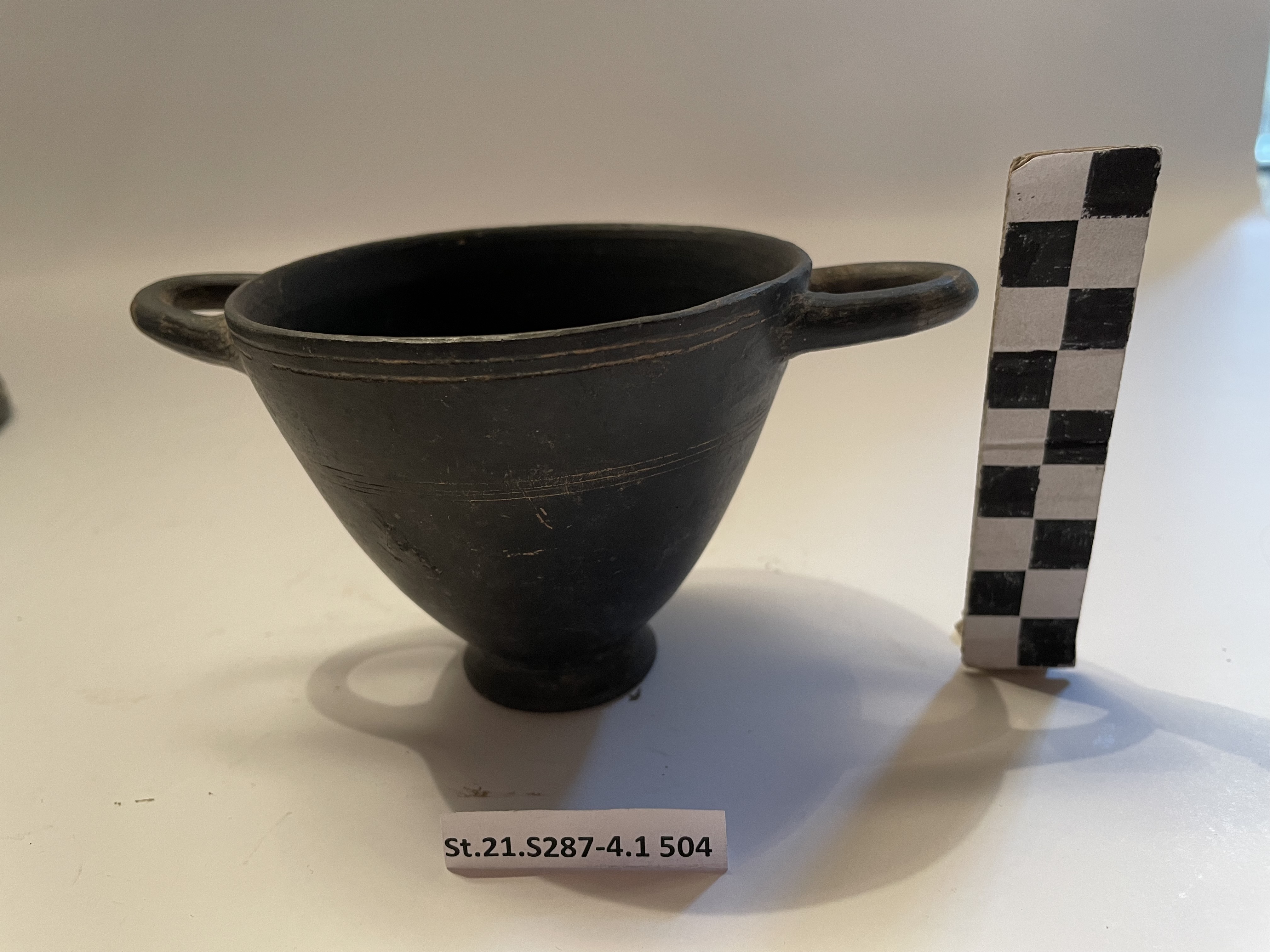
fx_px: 954
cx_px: 635
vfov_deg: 53.1
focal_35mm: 26
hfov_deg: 67.3
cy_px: 476
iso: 160
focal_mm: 4.2
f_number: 1.6
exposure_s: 1/50
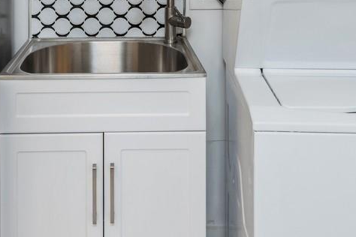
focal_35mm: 54
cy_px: -46
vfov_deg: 23.0
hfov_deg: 36.7
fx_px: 534
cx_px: 133
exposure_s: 1/5
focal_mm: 16
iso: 200
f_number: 9
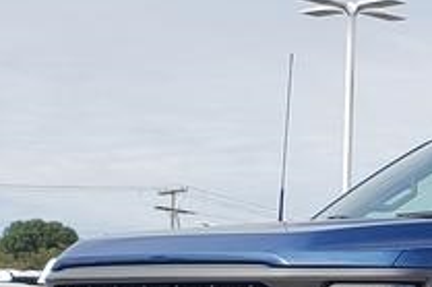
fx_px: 995
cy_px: 351
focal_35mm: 83
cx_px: 575
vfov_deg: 15.8
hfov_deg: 21.8
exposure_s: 1/1008
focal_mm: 4.3
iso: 50
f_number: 2.4
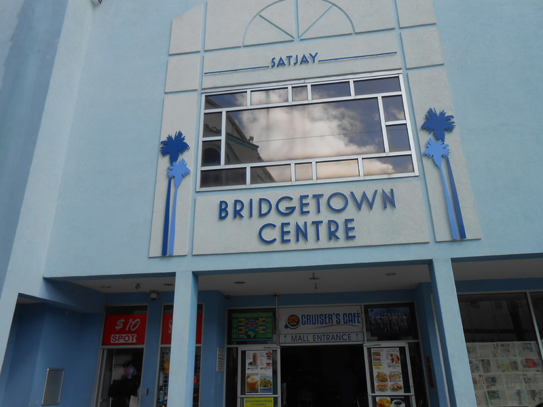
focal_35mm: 26
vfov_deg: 53.1
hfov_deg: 67.3
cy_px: 204
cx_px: 272
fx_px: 408
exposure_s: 1/640
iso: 80
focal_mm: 4.6
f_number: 3.5
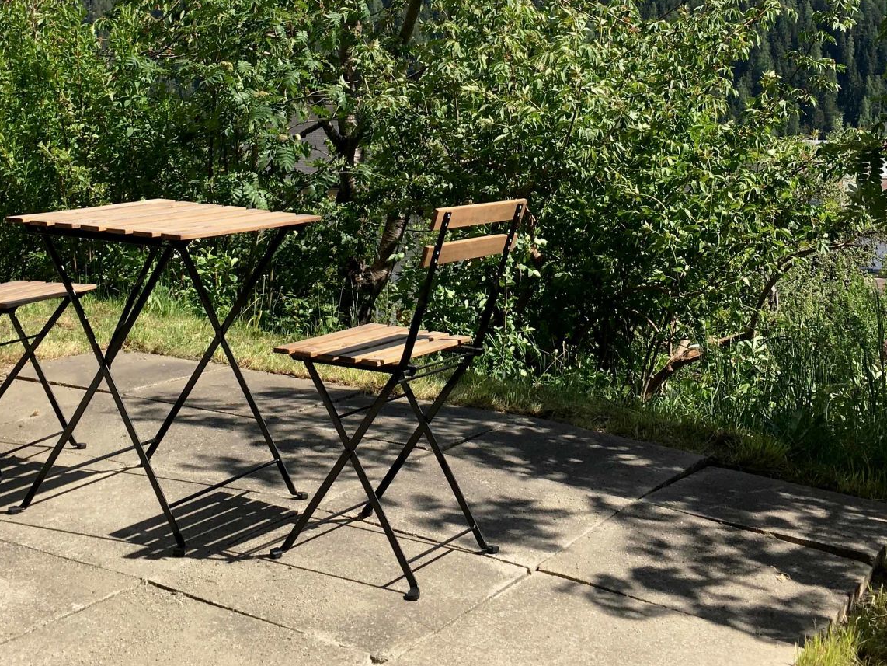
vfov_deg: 27.3
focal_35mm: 52
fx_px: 1333
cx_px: 407
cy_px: 107
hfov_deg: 36.8
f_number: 2.2
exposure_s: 1/1068
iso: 25
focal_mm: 4.15
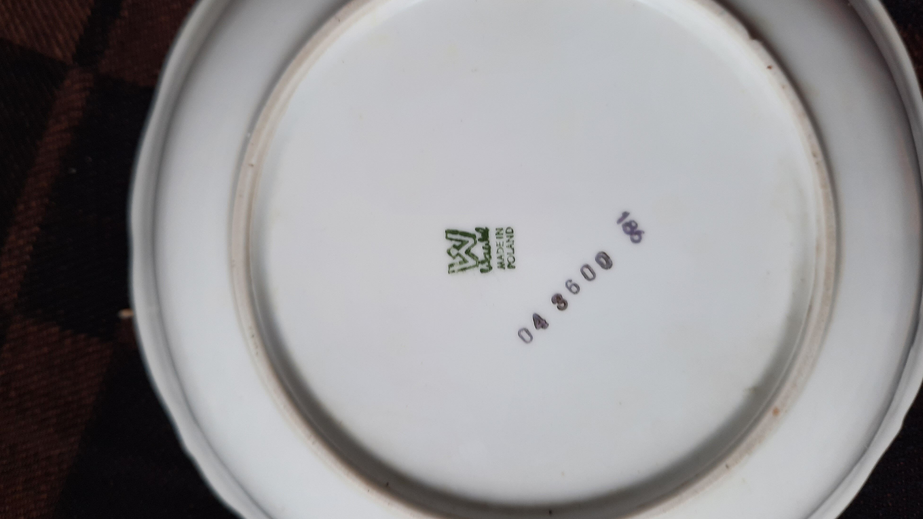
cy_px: 215
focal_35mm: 28
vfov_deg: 41.4
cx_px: 451
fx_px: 685
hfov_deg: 67.9
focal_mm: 4.6
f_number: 2
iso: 32
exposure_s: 1/50
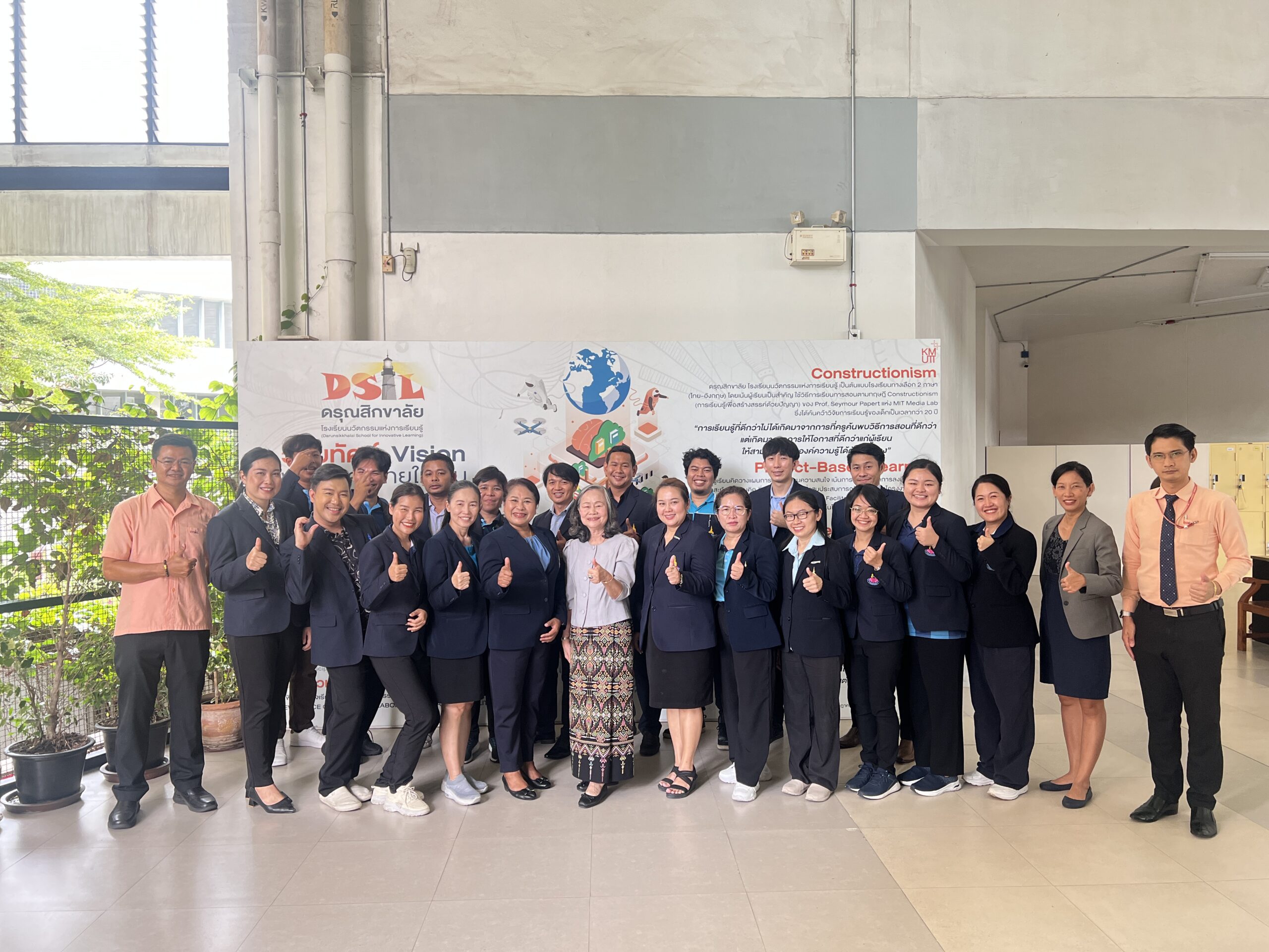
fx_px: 953
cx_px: 634
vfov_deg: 53.1
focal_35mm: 26
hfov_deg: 67.3
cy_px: 476
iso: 125
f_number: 1.5
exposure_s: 1/75
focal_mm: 5.7
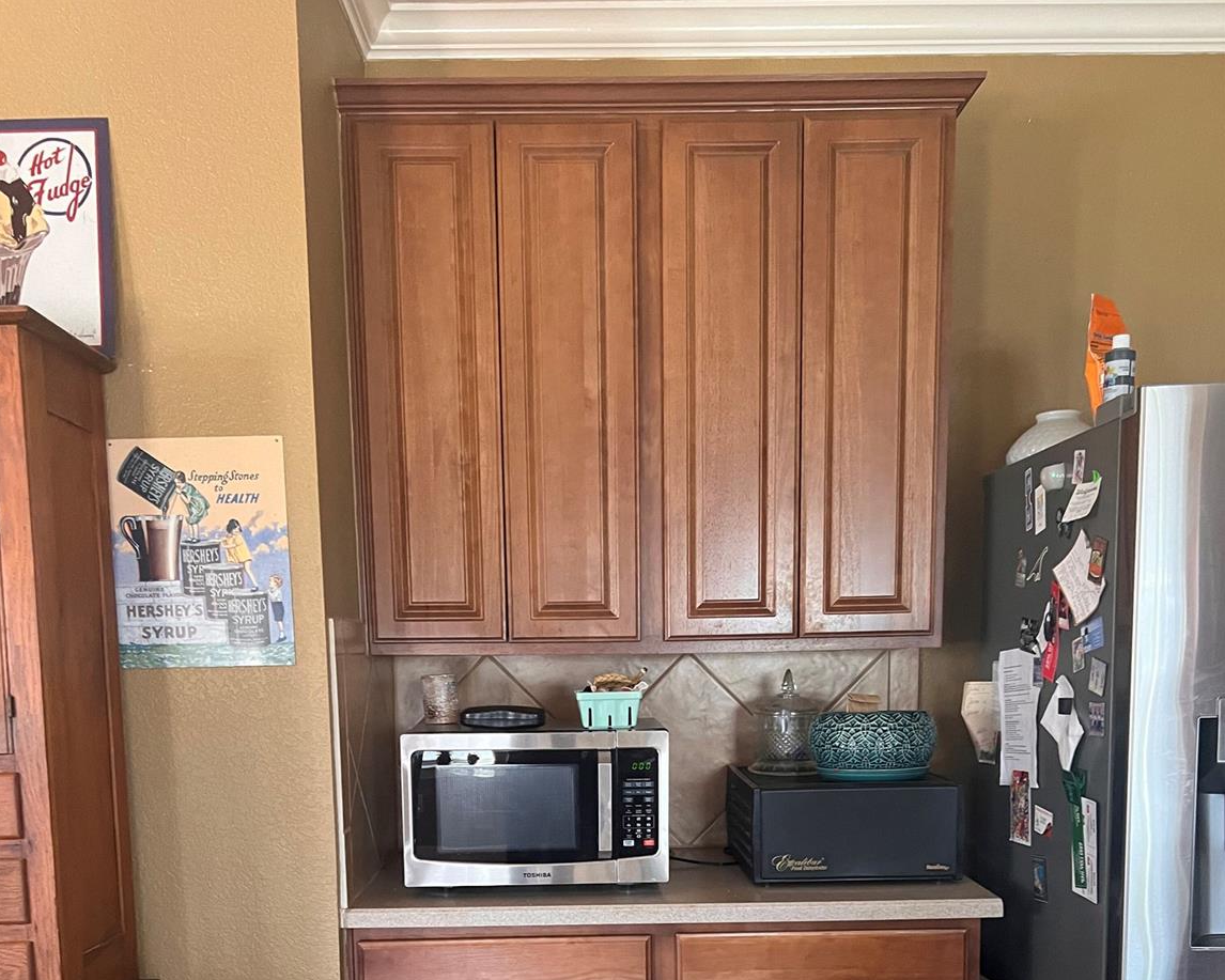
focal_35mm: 34
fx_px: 1233
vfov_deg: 41.3
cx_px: 611
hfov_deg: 52.8
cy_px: 803
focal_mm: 5.7
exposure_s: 1/60
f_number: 1.5
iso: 320
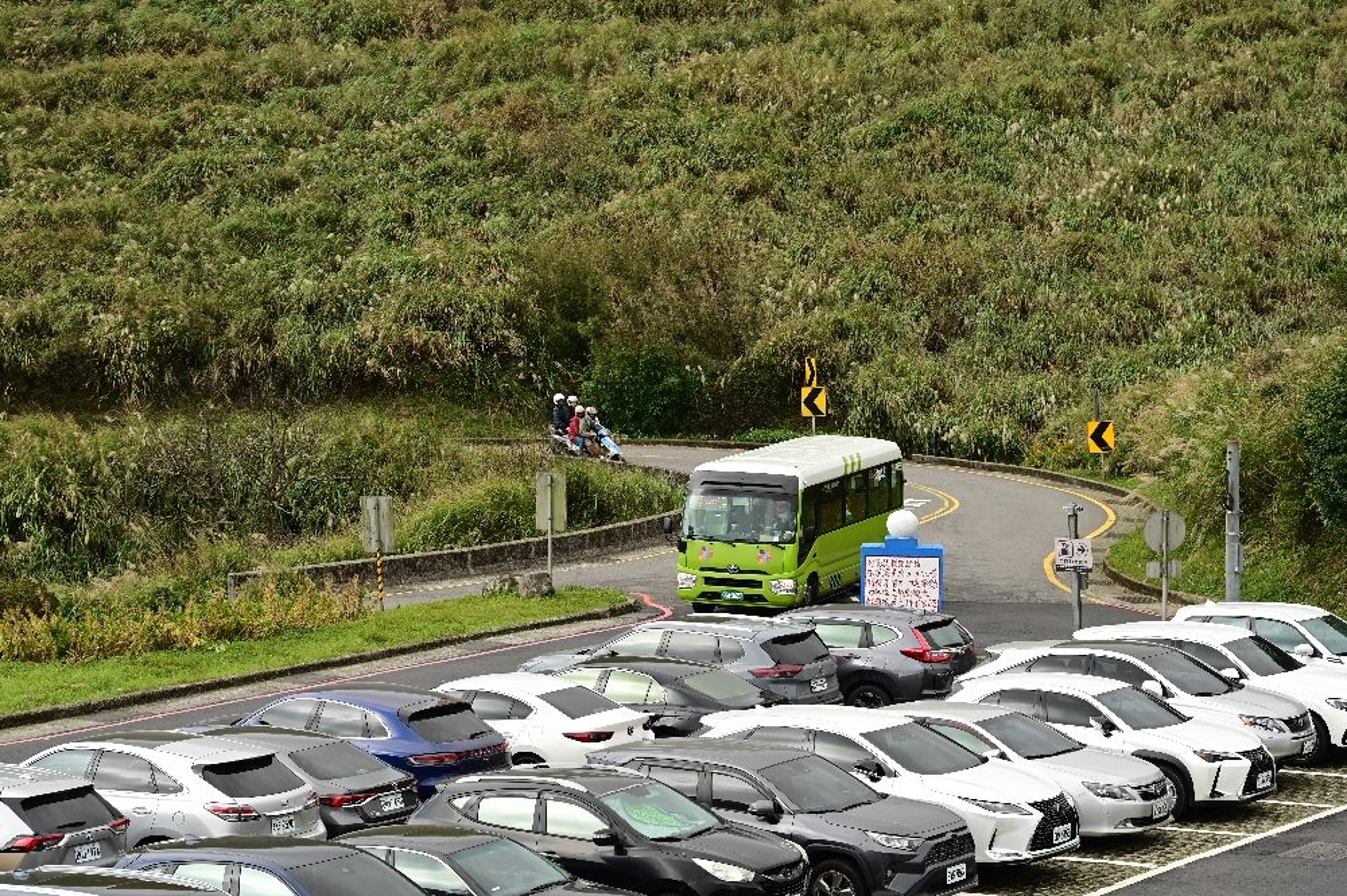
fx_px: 3888
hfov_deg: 19.7
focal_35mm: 104
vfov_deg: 13.1
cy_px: 448
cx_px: 674
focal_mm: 104
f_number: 8
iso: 640
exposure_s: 1/1000
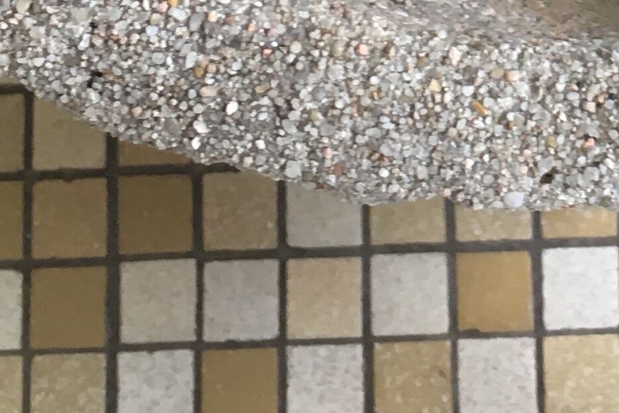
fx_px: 2236
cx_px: 604
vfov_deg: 9.6
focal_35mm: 130
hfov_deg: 15.5
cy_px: -519
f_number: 2.2
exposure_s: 1/33
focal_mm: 4.15
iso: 64
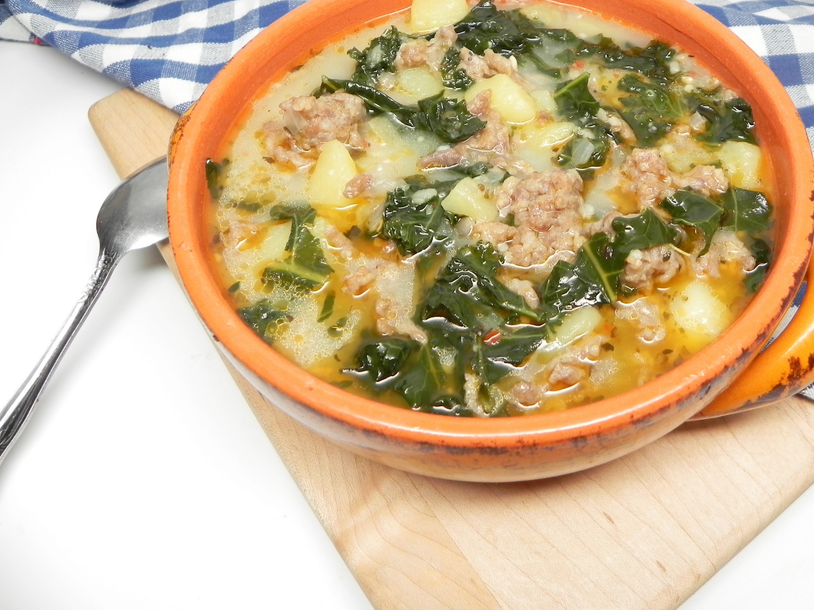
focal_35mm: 30
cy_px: 269
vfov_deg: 46.7
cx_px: 465
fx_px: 705
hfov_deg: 59.7
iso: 160
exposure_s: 1/31
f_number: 2.8
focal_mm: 4.6
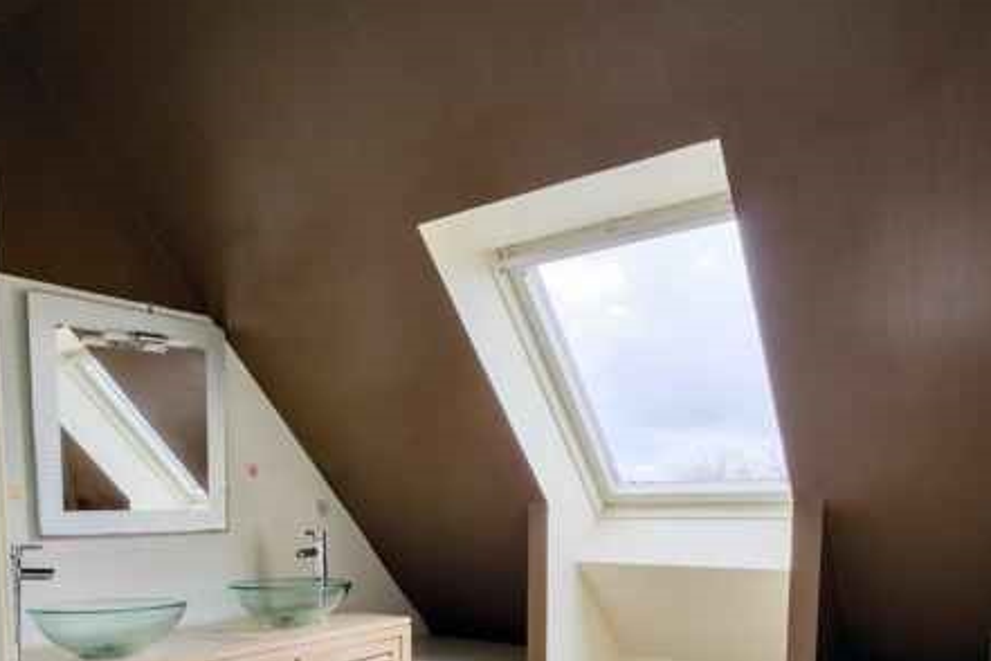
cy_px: 595
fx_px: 798
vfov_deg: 41.4
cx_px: 366
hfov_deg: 62.7
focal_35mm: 29
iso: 800
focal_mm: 16
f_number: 8
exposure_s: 1/160
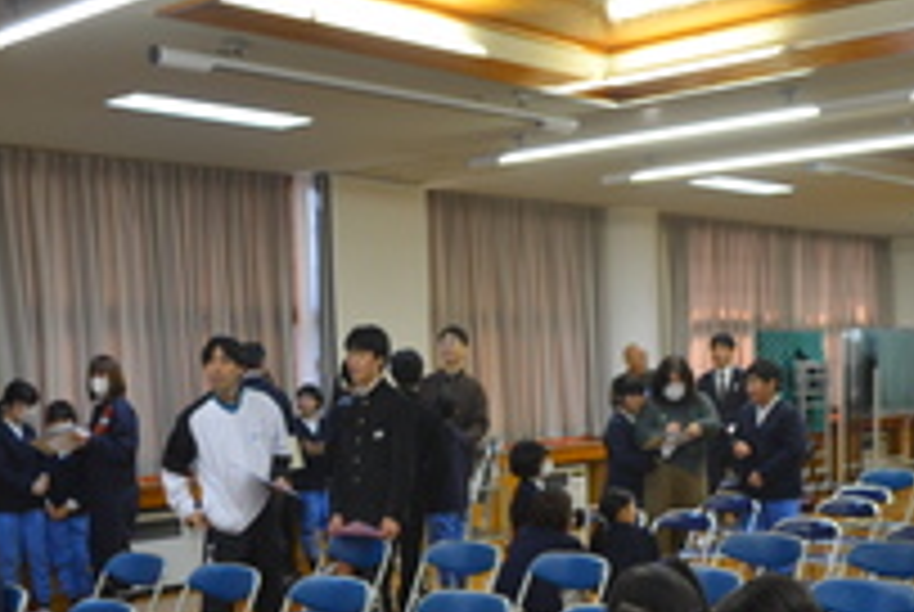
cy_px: 508
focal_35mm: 53
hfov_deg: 37.4
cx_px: 498
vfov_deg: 25.1
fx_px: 1348
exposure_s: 1/60
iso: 640
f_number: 3.5
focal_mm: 18
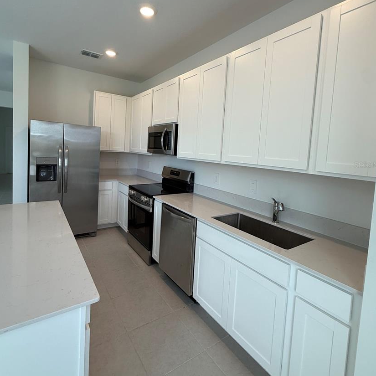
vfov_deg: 80.4
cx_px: 182
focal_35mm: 18
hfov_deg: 80.7
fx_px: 221
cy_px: 165
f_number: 2.2
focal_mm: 2.22
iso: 100
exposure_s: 1/120
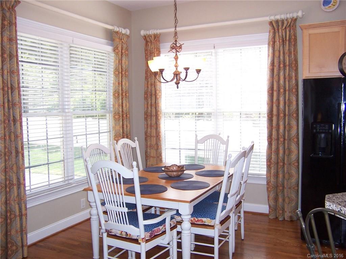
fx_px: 330
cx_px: 173
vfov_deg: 42.9
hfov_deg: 55.4
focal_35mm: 33
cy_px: 130
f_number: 2.8
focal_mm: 5.5
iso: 140
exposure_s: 1/60
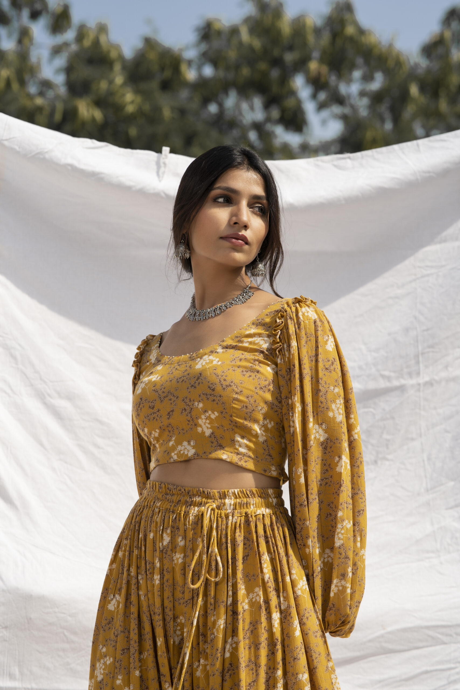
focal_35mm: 85
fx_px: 1629
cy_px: 345
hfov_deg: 16.1
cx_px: 230
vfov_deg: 23.9
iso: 100
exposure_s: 1/800
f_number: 4.5
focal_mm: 85
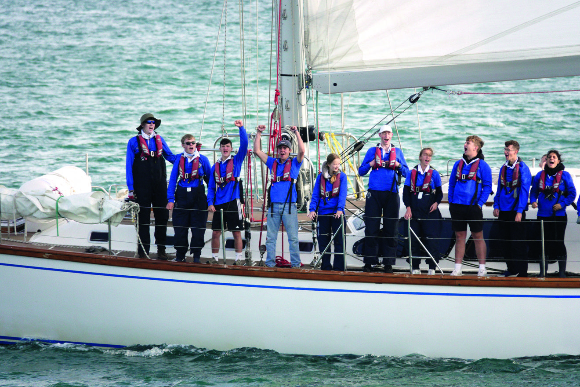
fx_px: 9344
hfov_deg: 3.6
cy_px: 194
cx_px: 290
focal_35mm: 580
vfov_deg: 2.4
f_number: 4.5
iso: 400
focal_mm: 212.77
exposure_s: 1/1000
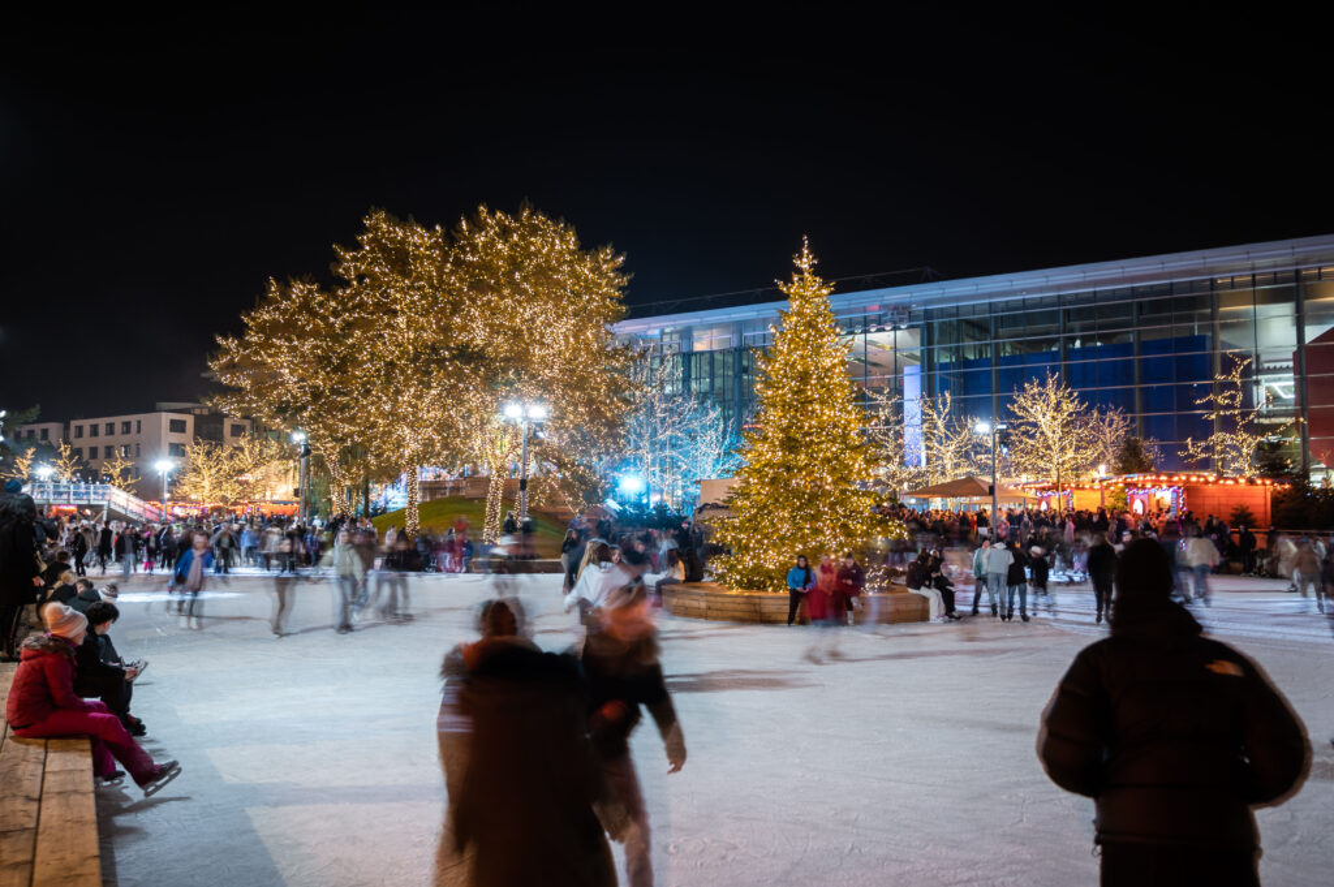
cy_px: 444
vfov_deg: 44.2
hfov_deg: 62.8
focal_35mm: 30
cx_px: 667
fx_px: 1092
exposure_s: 1/2
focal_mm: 29.5
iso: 400
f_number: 4
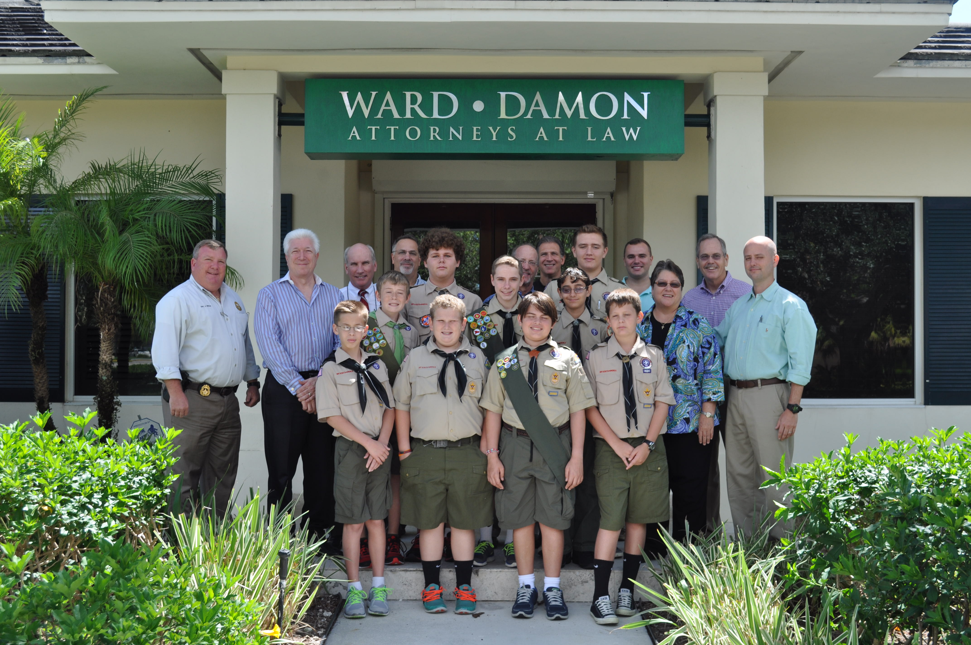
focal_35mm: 45
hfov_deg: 43.7
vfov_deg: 29.8
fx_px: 1212
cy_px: 322
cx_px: 486
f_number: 7.1
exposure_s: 1/200
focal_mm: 30
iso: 200
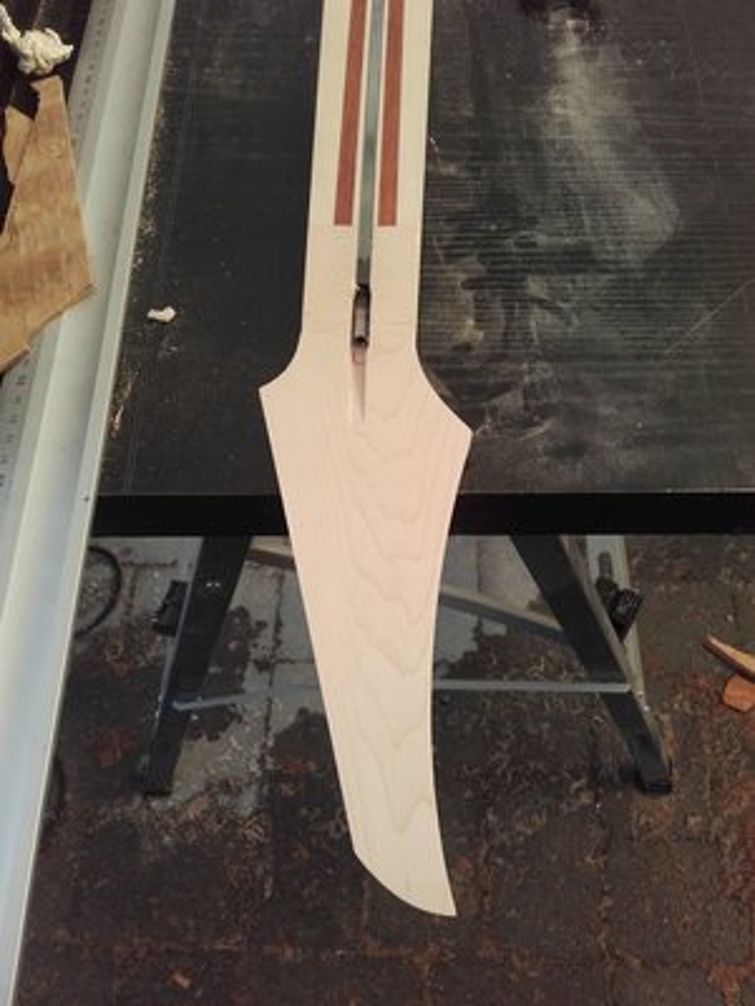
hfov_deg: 45.4
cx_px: 378
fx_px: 902
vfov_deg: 58.4
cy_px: 503
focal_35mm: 31
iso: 50
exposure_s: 1/141
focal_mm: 3.31
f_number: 2.2
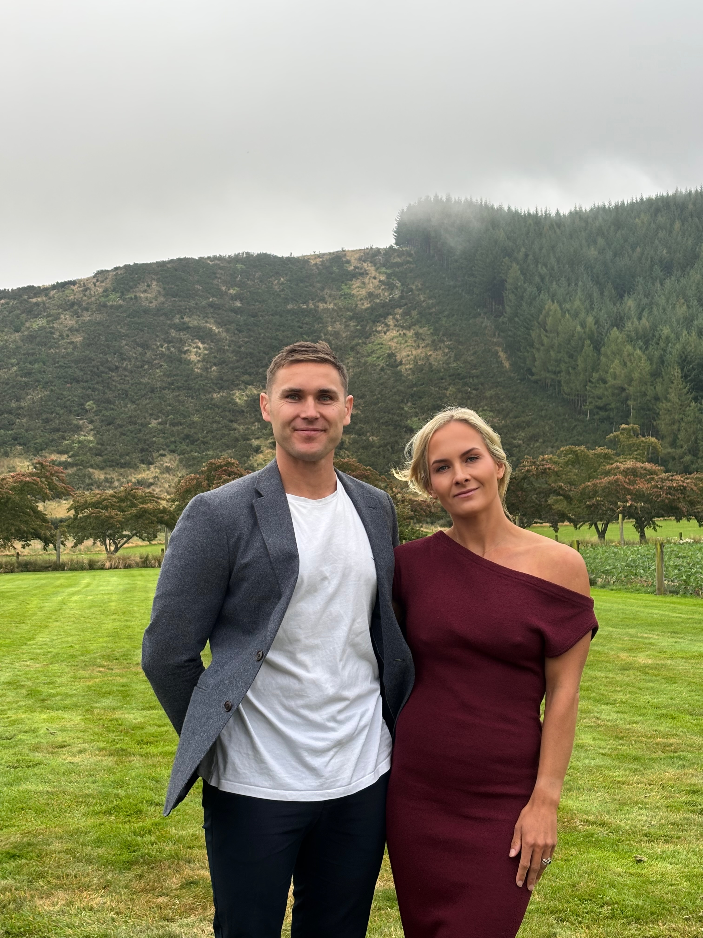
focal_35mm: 52
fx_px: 1408
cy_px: 469
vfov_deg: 36.8
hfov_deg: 28.0
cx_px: 352
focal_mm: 5.96
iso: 32
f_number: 1.6
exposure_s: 1/178
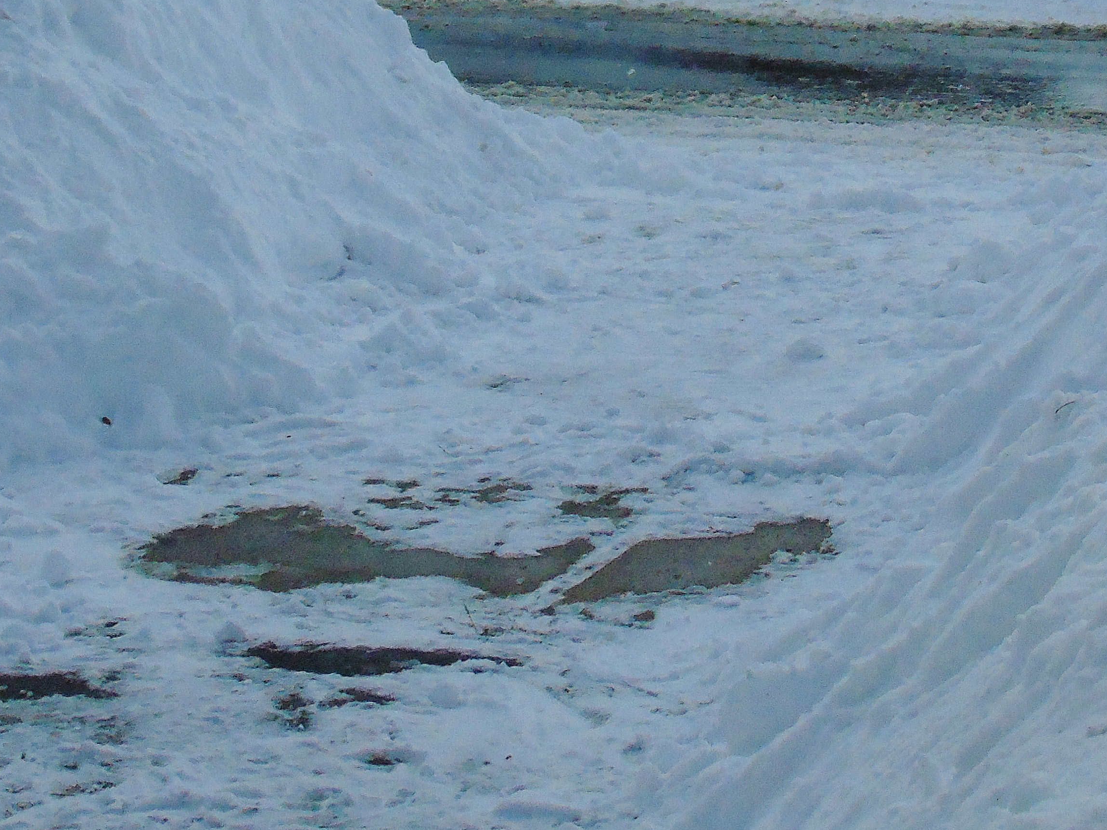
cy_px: 33
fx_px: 3294
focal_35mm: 103
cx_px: 716
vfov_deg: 14.2
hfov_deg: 19.0
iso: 200
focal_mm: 8.2
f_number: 6.1
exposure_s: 1/2000
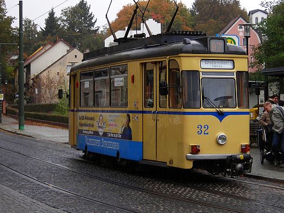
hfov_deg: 19.1
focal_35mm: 103
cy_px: 103
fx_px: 845
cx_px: 163
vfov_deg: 14.4
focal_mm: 10.8
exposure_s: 1/102
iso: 50
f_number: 3.9
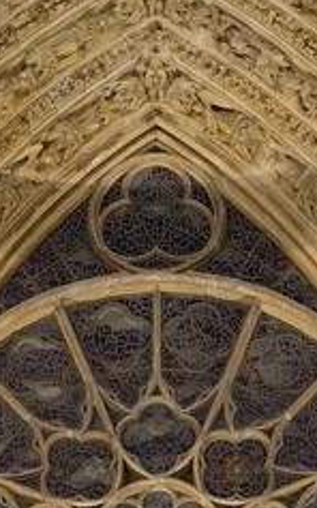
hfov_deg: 7.9
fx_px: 2282
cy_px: -403
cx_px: 135
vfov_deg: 11.7
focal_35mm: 165
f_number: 8
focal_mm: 24
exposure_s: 3
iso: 100
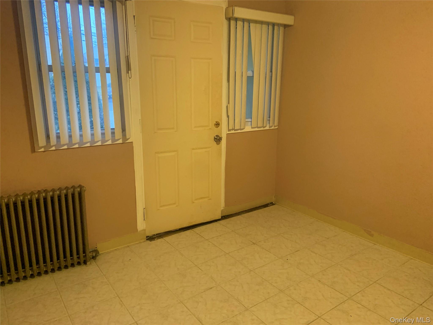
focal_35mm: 26
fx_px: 325
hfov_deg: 67.3
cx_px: 216
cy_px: 162
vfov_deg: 53.1
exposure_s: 1/60
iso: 320
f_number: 1.8
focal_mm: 4.25
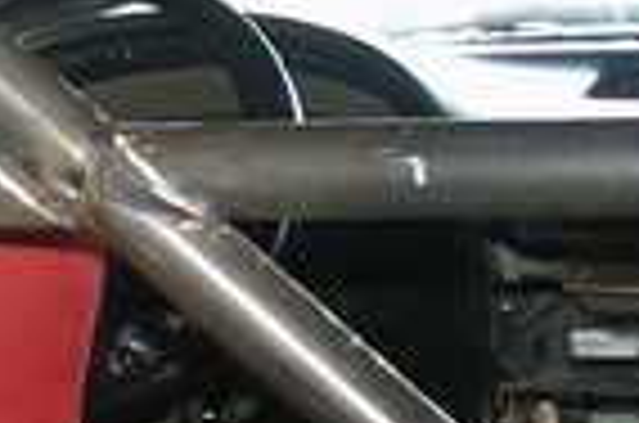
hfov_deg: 11.2
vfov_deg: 7.5
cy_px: 40
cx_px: -14
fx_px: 3223
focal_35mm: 182
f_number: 2.8
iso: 200
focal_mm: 8.14
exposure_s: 1/45
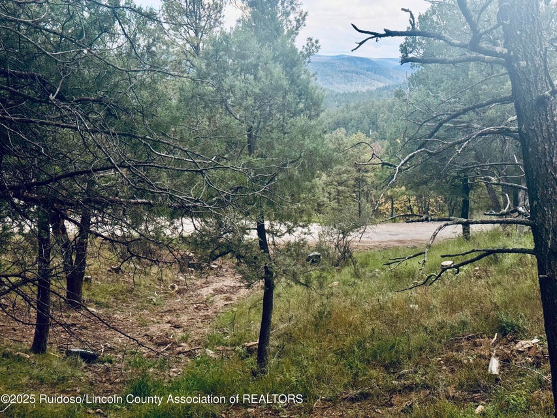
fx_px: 772
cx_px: 278
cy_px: 209
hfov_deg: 39.7
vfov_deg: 30.3
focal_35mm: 48
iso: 64
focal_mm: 6.76
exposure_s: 1/2833
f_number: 1.78
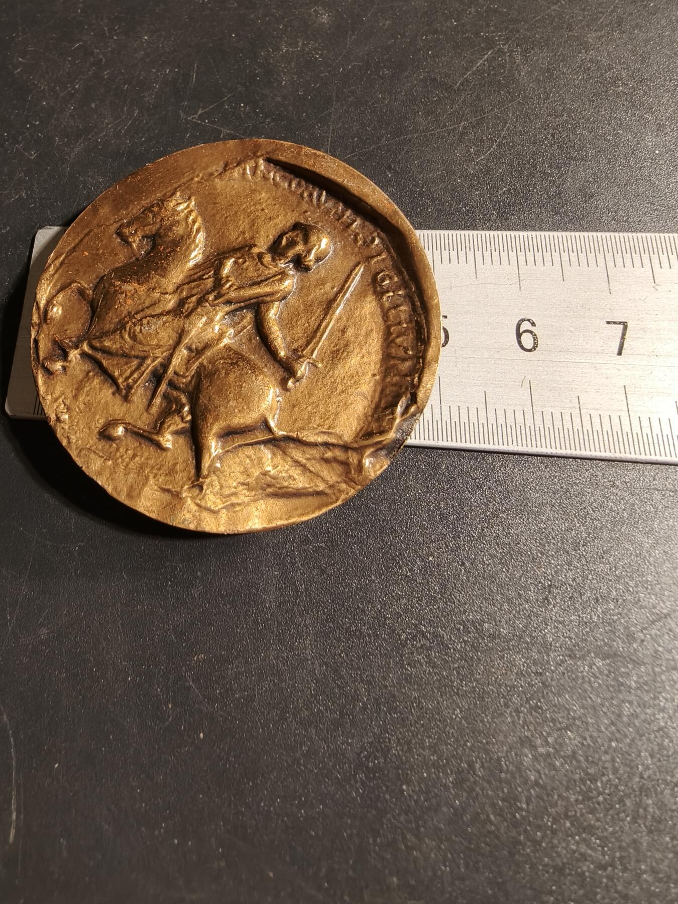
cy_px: 452
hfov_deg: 58.9
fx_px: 601
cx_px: 339
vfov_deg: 73.9
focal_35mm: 23
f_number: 2
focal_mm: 2.32
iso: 160
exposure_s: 1/89.9
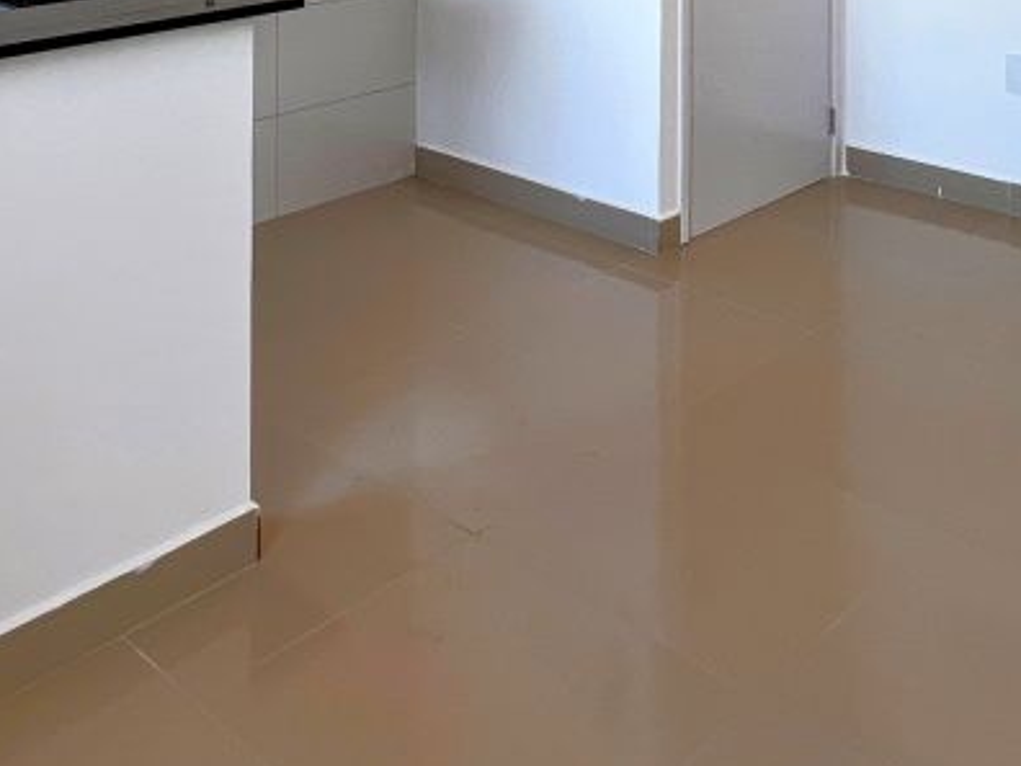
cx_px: 490
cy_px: -235
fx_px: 1239
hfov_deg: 44.8
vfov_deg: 28.2
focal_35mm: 42
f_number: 1.8
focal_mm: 1.57
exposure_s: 1/77
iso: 50
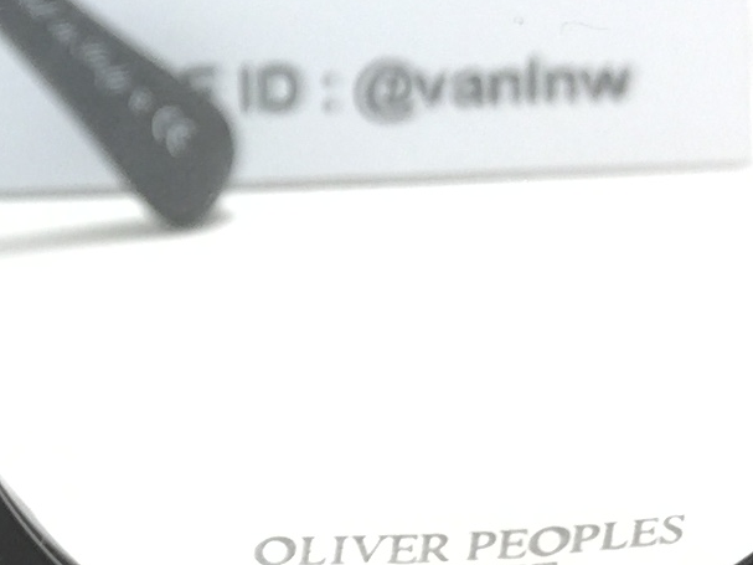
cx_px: -524
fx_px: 3393
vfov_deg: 9.4
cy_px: -133
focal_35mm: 156
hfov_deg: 11.8
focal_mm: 4.15
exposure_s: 1/33
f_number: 2.2
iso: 32
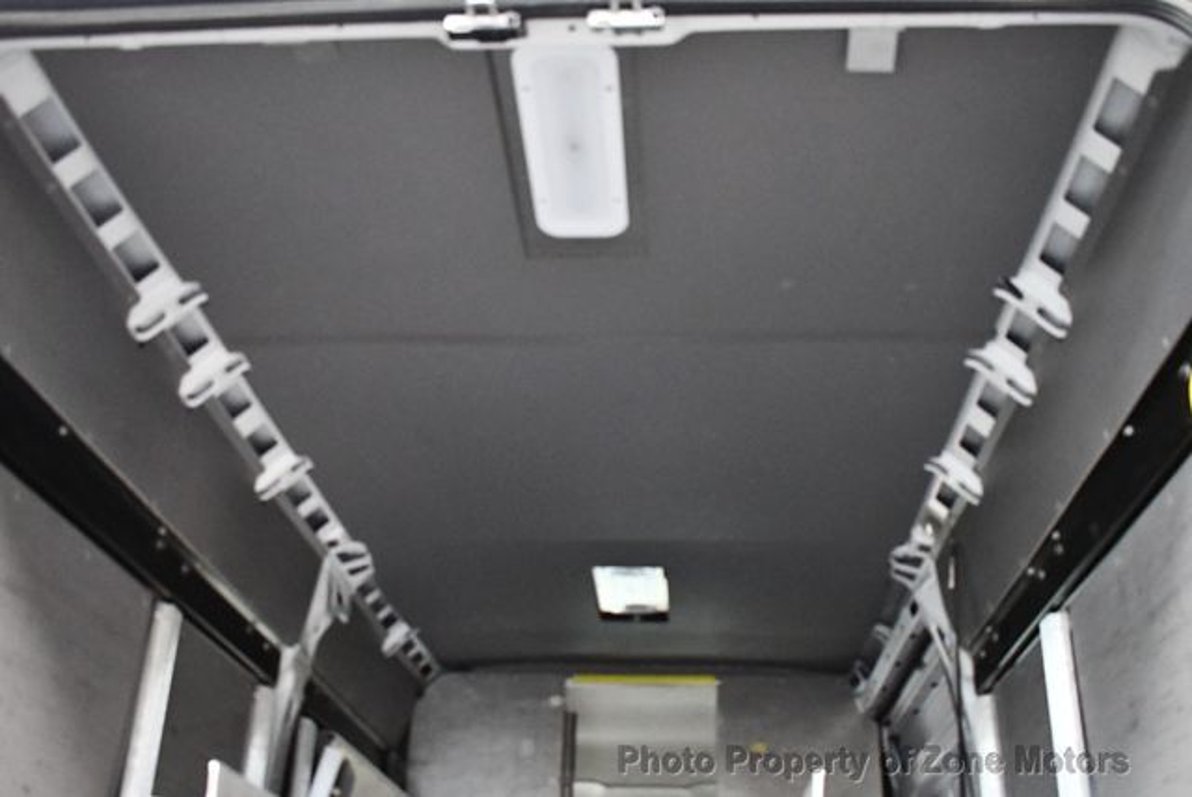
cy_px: 398
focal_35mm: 36
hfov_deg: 53.1
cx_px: 596
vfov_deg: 36.9
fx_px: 1193
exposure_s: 1/60
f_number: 3.5
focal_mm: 18
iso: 5000
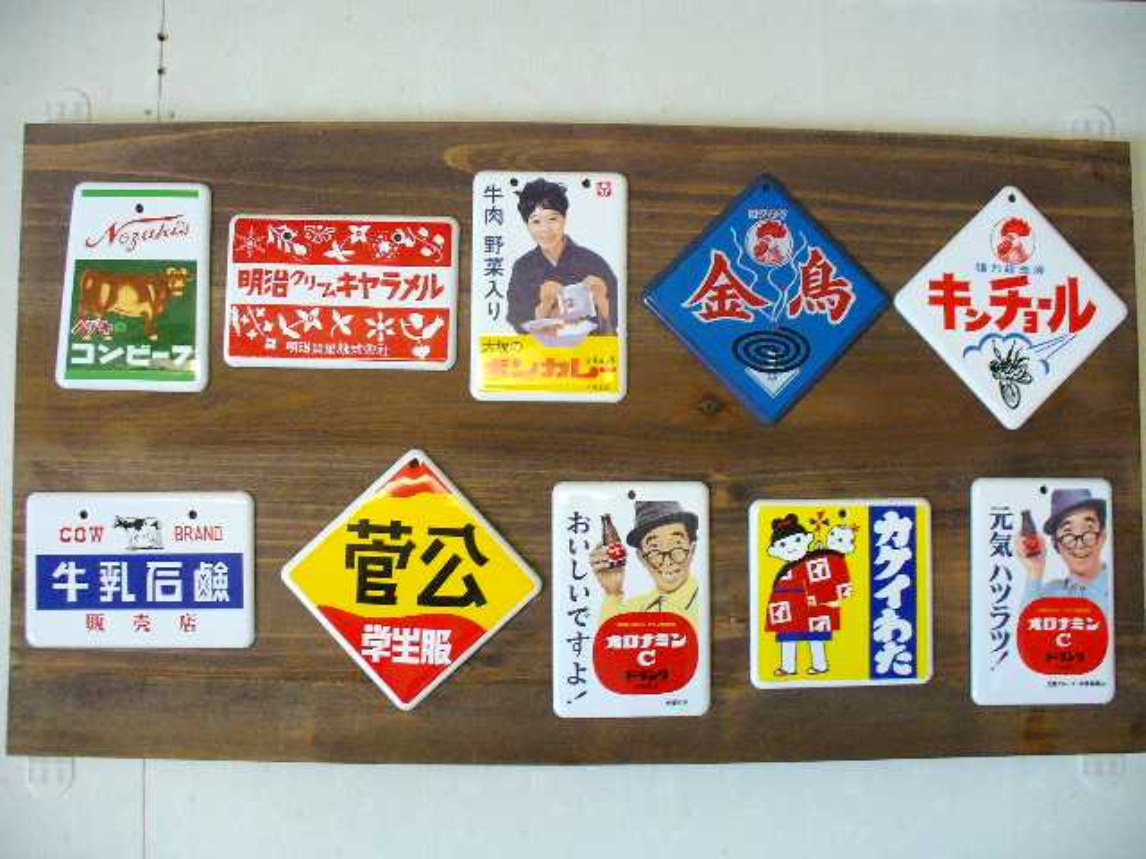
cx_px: 573
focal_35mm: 37
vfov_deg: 38.7
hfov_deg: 50.1
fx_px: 1225
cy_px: 430
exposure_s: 1/15
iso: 200
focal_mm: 6.1
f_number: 2.8
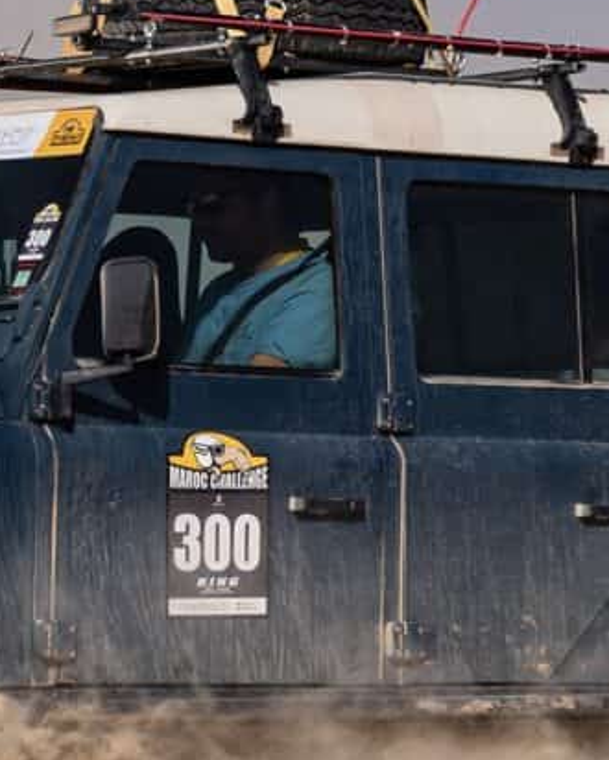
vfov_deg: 7.1
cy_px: 158
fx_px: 6099
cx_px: 520
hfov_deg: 5.7
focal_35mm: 271
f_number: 5.6
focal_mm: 46.5
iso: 125
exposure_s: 1/2000
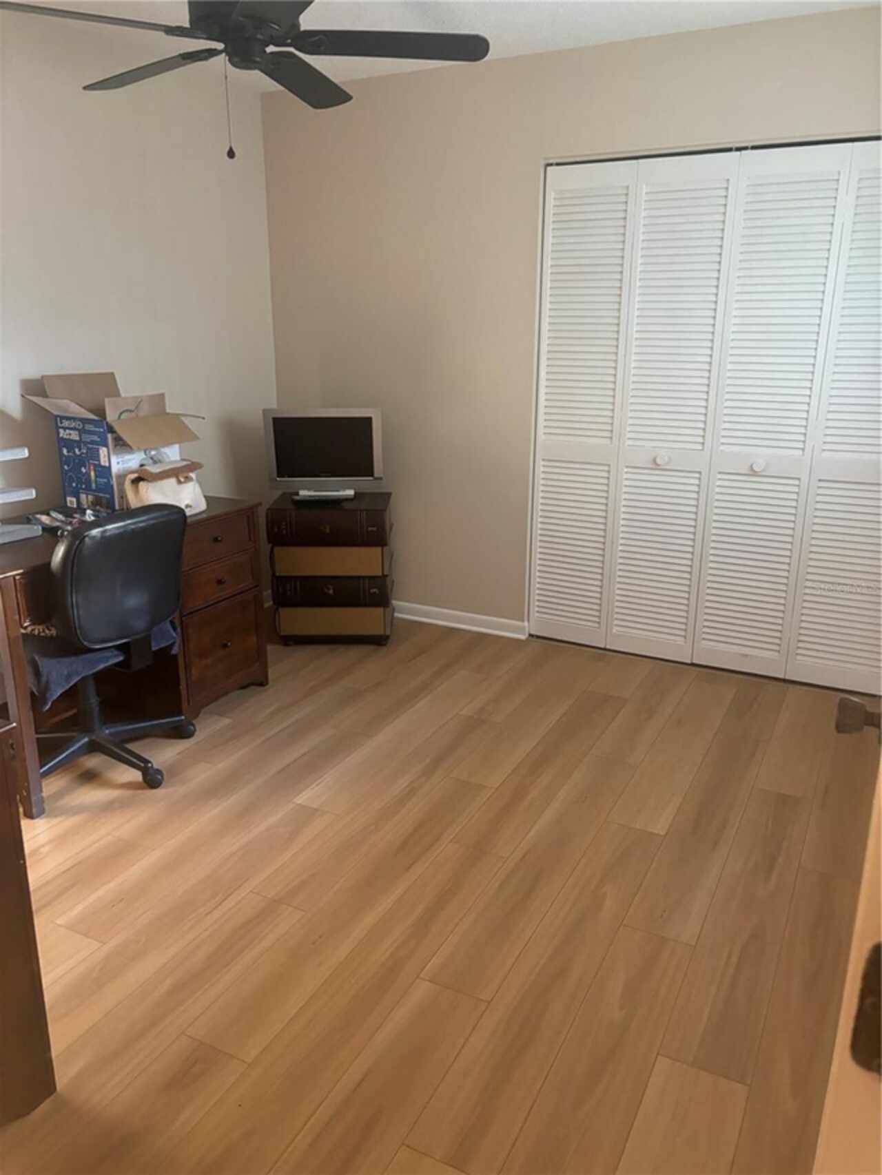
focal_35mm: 26
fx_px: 883
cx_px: 441
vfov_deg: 67.3
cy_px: 588
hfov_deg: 53.1
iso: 500
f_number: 1.6
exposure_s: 1/40
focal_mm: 5.96
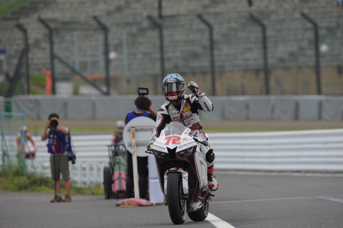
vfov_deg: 3.4
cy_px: 114
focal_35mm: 400
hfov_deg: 5.2
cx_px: 172
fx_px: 3808
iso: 400
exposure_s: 1/800
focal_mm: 400
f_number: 6.3
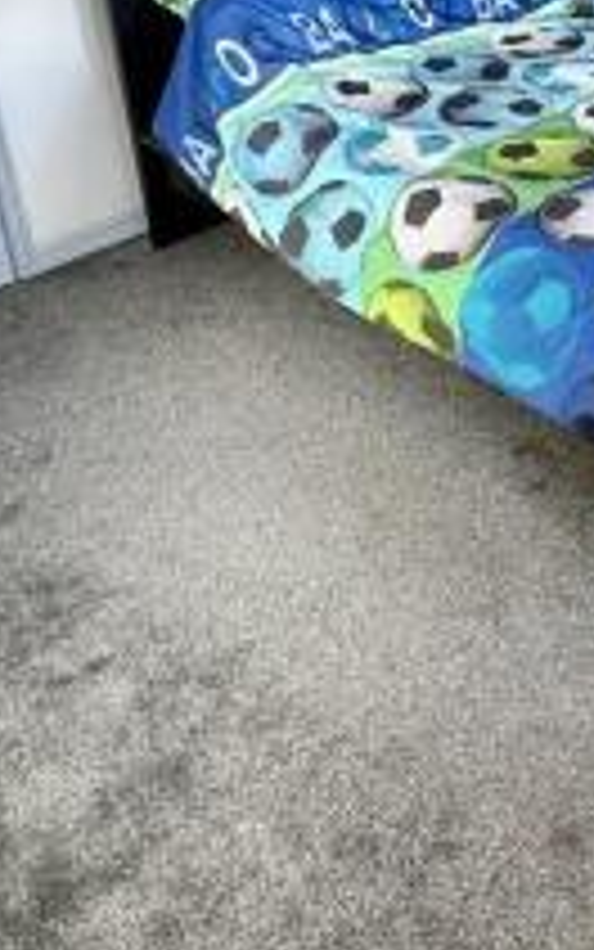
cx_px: 592
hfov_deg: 29.3
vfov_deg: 43.7
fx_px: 1061
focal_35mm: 41
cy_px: 83
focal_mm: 2.22
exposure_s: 1/50
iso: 200
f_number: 2.2
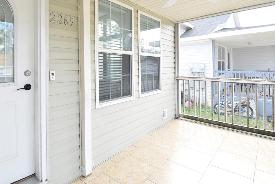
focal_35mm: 20
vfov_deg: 60.7
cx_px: 133
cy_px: 64
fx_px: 153
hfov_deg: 84.0
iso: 400
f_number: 7.1
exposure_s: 1/200
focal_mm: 10
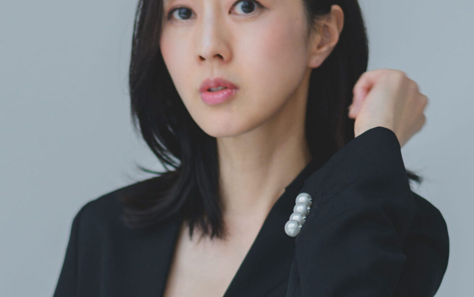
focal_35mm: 77
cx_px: 236
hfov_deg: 26.8
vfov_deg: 16.9
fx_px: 995
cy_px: 204
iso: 320
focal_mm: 50
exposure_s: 1/100
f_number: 2.2
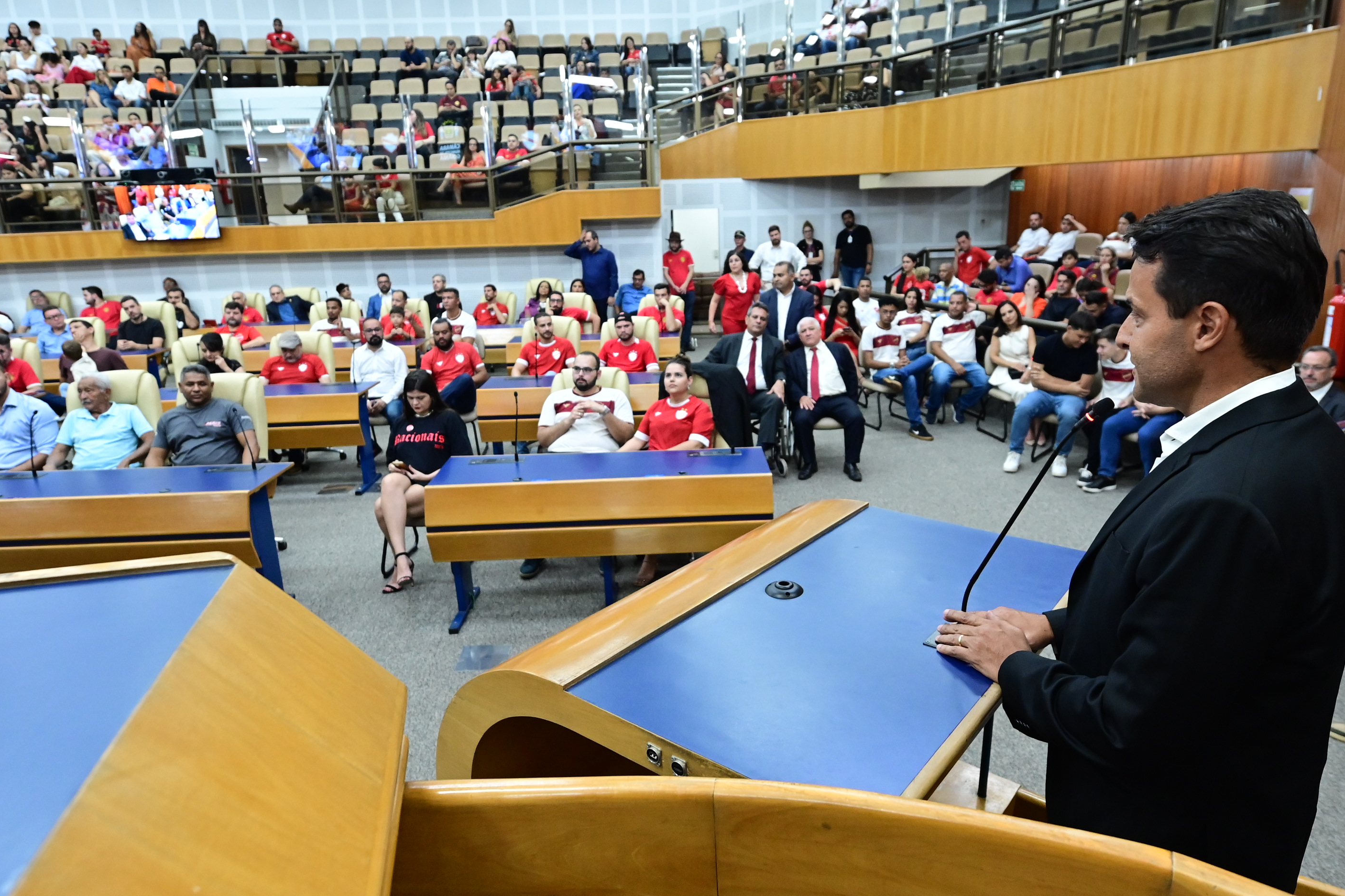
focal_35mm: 22
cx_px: 694
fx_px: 822
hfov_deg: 78.6
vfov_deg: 57.2
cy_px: 453
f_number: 4
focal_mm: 14
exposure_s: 1/125
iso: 2500
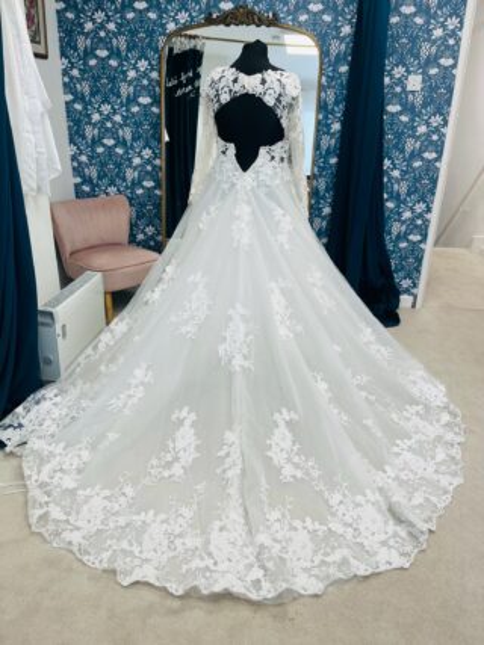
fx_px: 485
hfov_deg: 53.0
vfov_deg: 67.3
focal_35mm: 26
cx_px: 242
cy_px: 322
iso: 40
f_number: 1.6
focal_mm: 5.1
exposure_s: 1/100
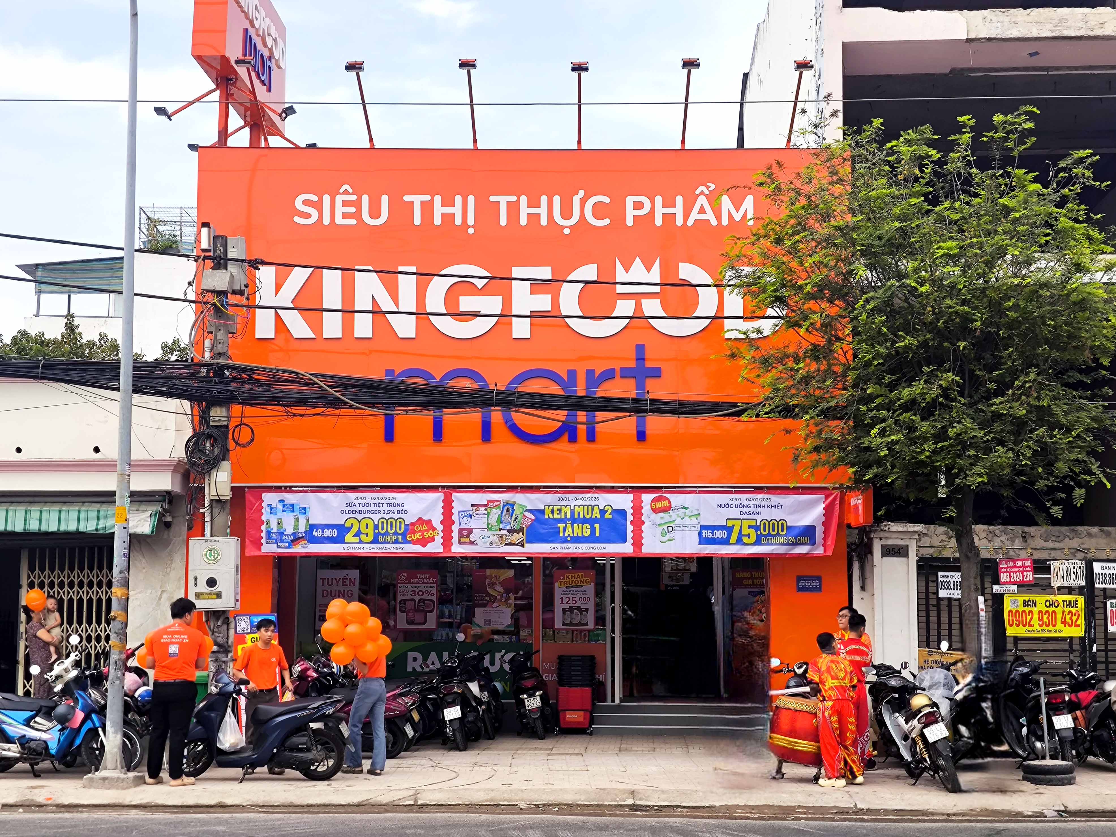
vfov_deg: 29.1
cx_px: 558
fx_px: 1612
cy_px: 418
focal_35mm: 50
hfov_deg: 38.2
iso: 50
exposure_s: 1/395
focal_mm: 7.1
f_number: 1.9
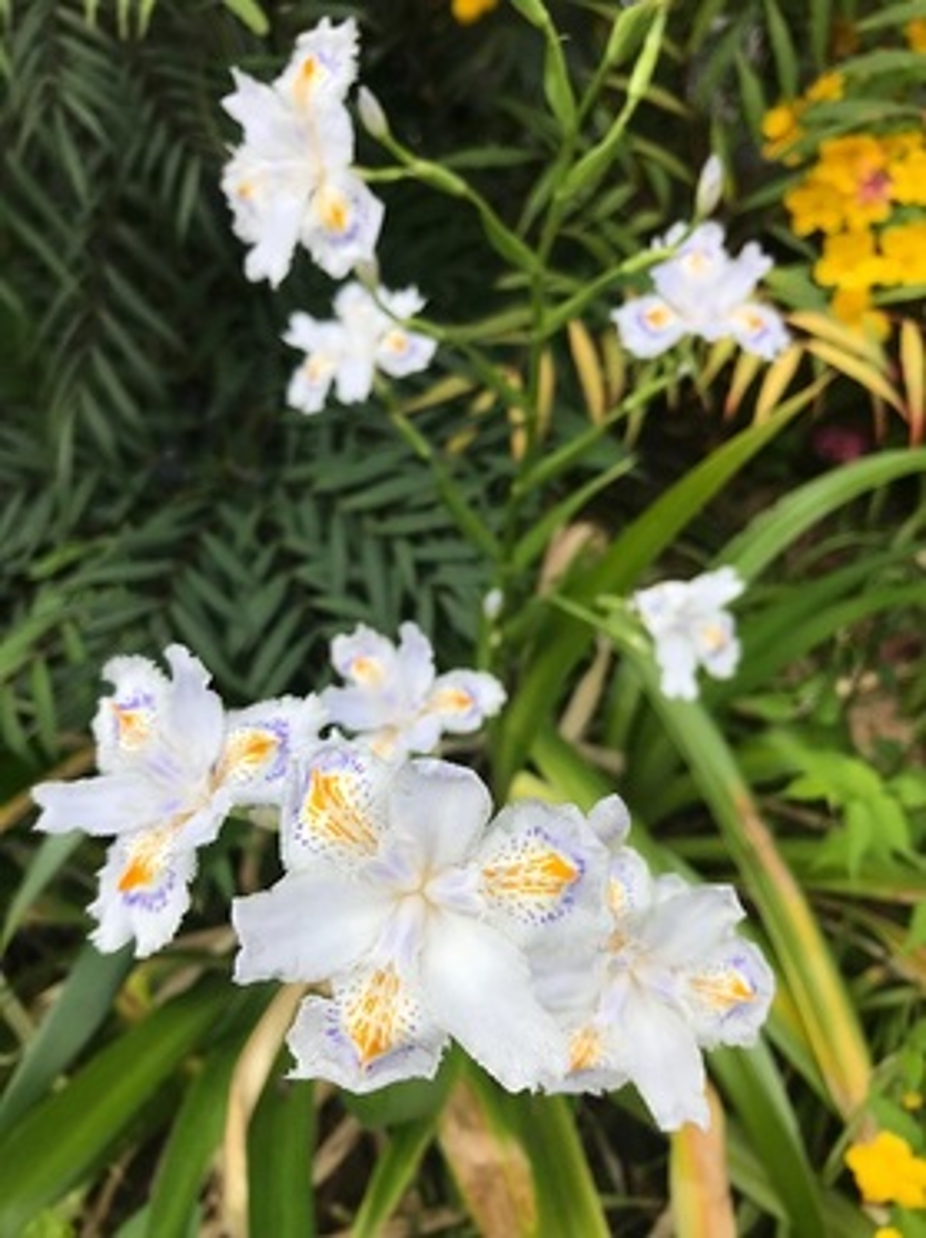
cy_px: 619
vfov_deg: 63.5
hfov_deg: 49.7
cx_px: 463
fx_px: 1000
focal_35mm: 28
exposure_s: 1/948
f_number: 1.8
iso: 20
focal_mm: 3.99
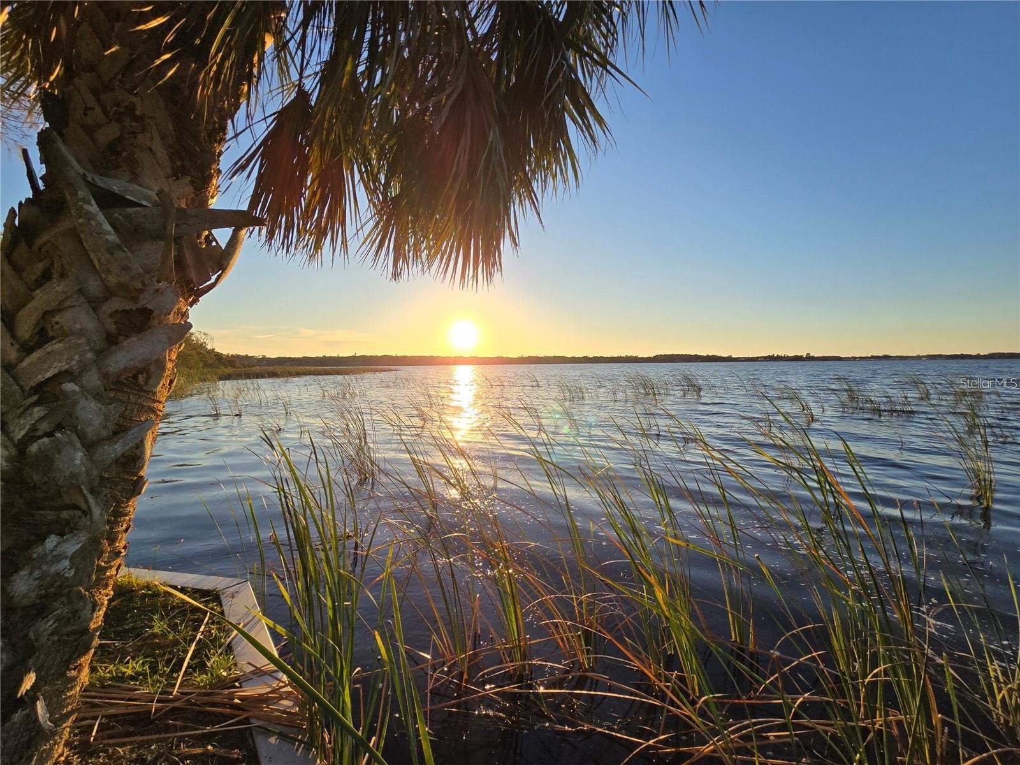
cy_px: 382
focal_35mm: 13
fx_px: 383
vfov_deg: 89.9
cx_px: 510
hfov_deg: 106.2
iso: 50
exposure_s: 1/1632
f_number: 2.2
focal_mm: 2.2
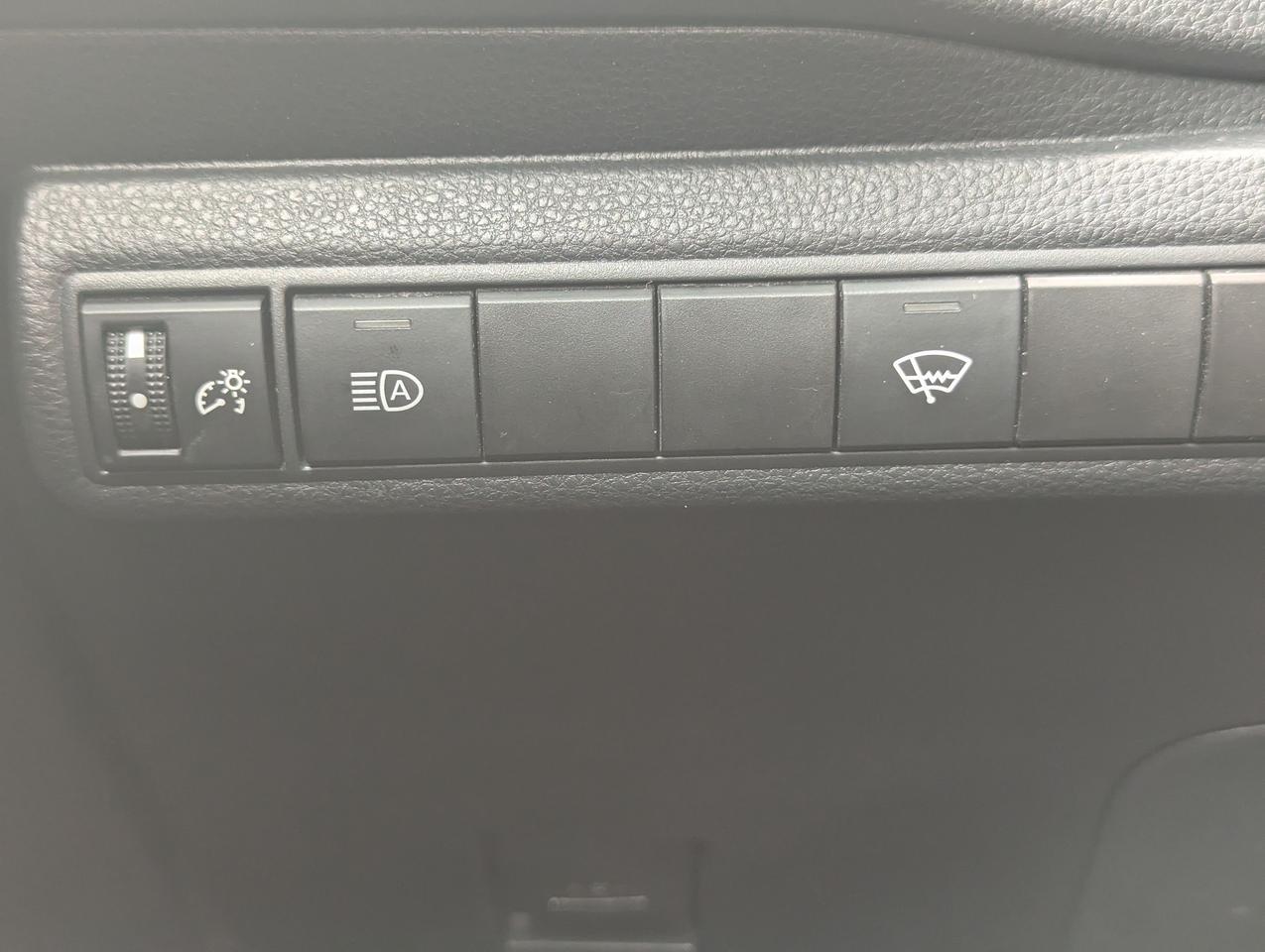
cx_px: 632
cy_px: 476
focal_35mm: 48
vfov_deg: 30.3
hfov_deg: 39.6
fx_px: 1757
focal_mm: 6.81
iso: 207
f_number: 1.85
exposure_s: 1/58.4
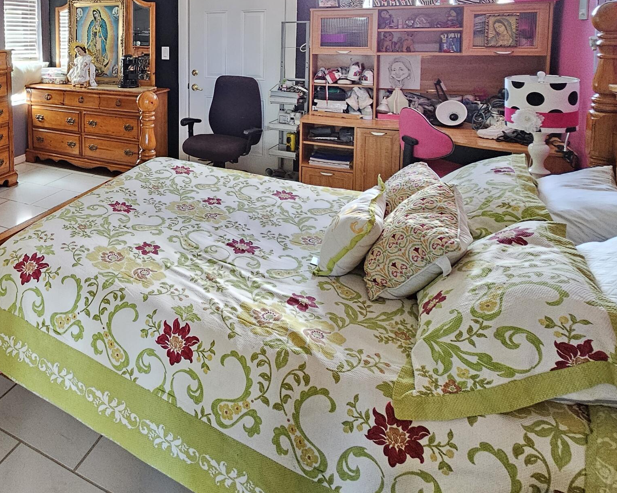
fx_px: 456
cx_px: 105
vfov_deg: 51.5
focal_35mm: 25
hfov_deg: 61.2
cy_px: 68
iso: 500
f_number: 2.2
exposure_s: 1/30
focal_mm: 2.2
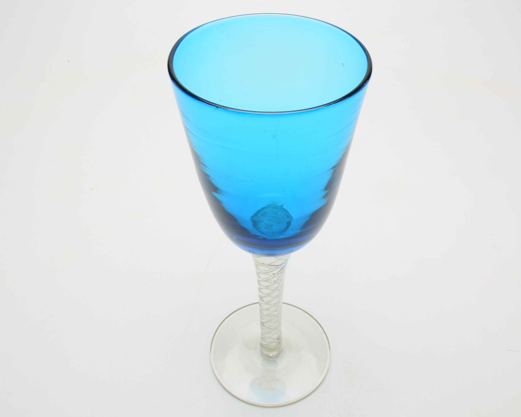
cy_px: 208
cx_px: 271
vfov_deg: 36.5
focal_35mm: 41
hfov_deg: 44.8
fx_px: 632
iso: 100
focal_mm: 24
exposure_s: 1/160
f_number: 25
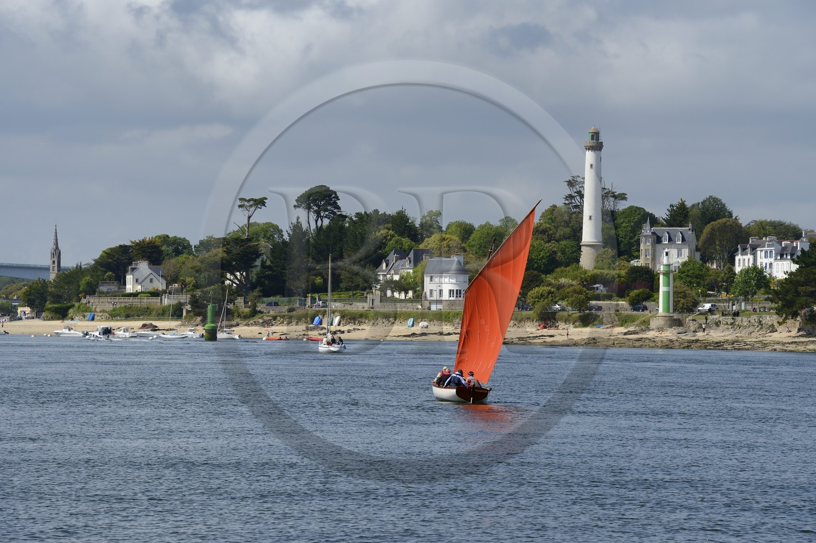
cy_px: 272
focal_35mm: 170
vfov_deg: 8.1
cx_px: 408
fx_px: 3850
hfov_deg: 12.1
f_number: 11
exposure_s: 1/400
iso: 200
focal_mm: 170
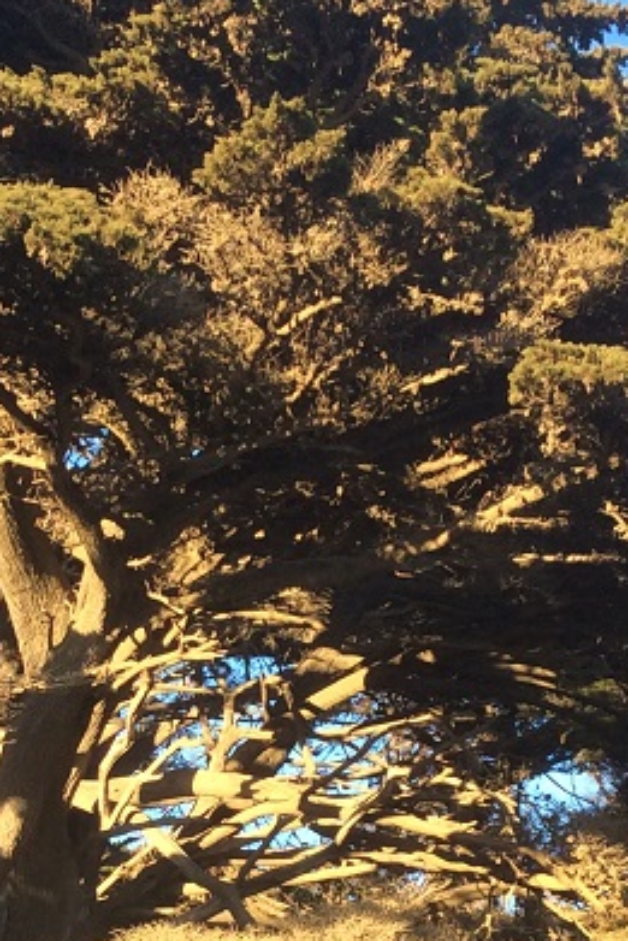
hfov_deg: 15.6
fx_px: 2274
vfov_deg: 23.0
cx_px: 115
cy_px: 756
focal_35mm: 87
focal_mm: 3.3
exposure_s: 1/224
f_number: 2.4
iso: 32
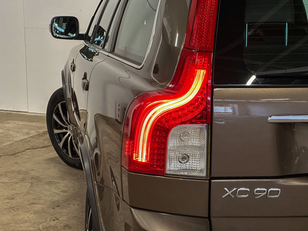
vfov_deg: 19.2
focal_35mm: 77
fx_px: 685
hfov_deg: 25.3
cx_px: 154
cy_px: 116
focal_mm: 9
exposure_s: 1/50
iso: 400
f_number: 2.8
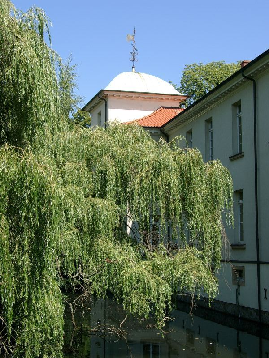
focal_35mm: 60
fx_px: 622
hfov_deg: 24.4
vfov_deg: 32.2
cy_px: 179
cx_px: 134
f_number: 4
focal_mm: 12.52
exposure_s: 1/445
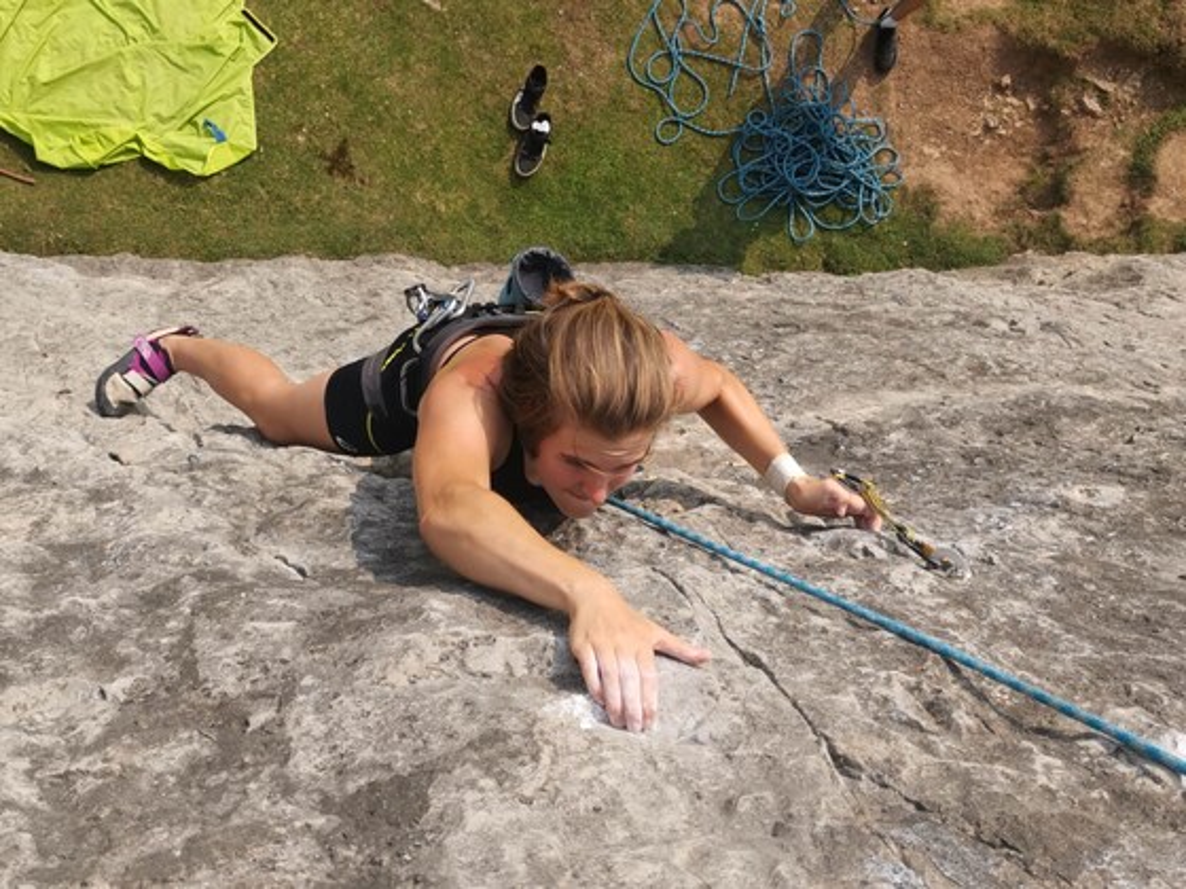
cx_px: 593
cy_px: 444
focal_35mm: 41
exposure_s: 1/1905
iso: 50
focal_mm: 5.58
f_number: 1.8
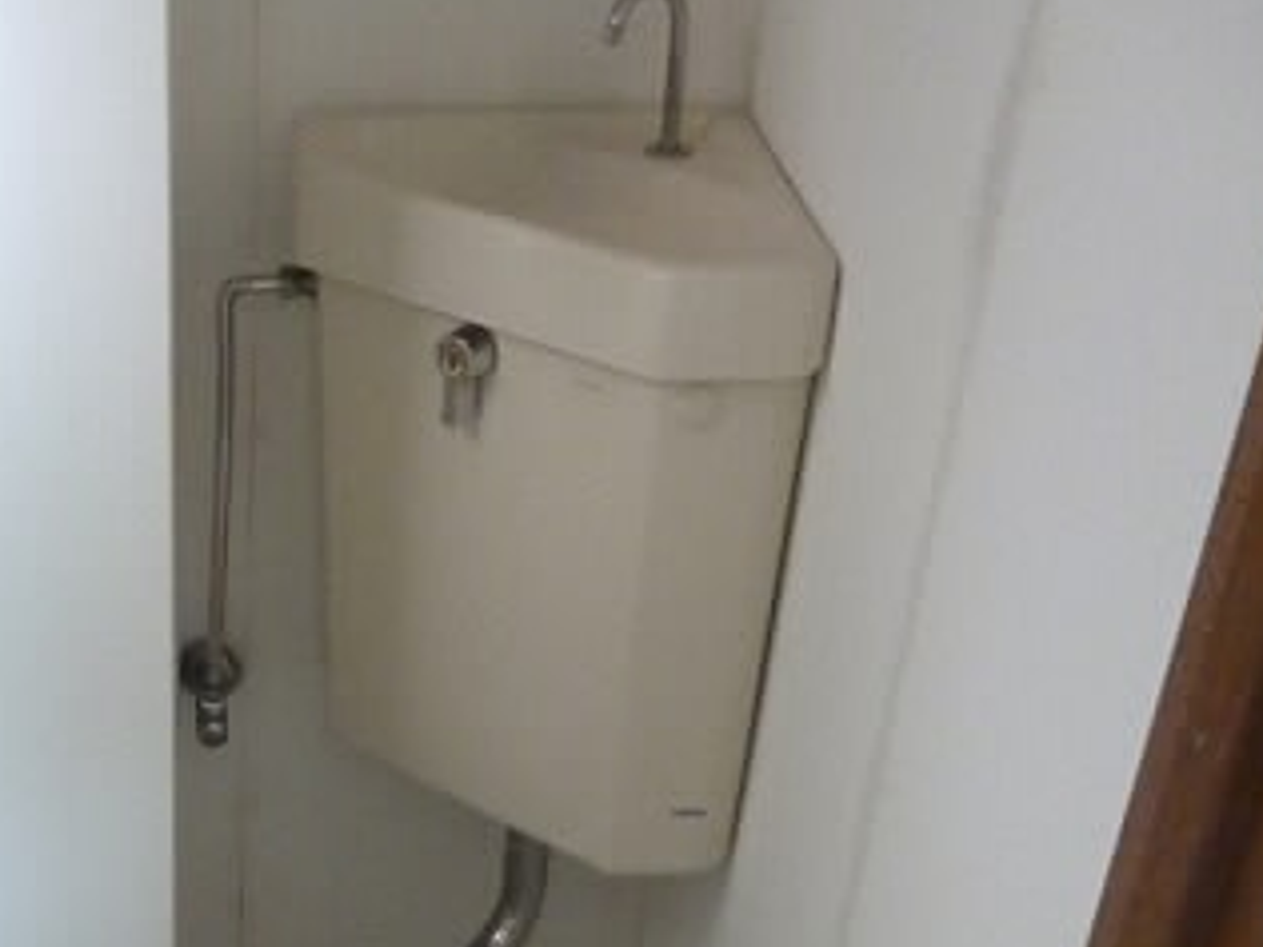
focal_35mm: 62
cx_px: 156
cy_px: 1009
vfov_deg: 22.5
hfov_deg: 30.0
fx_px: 2262
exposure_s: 1/25
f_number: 3.1
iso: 800
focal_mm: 5
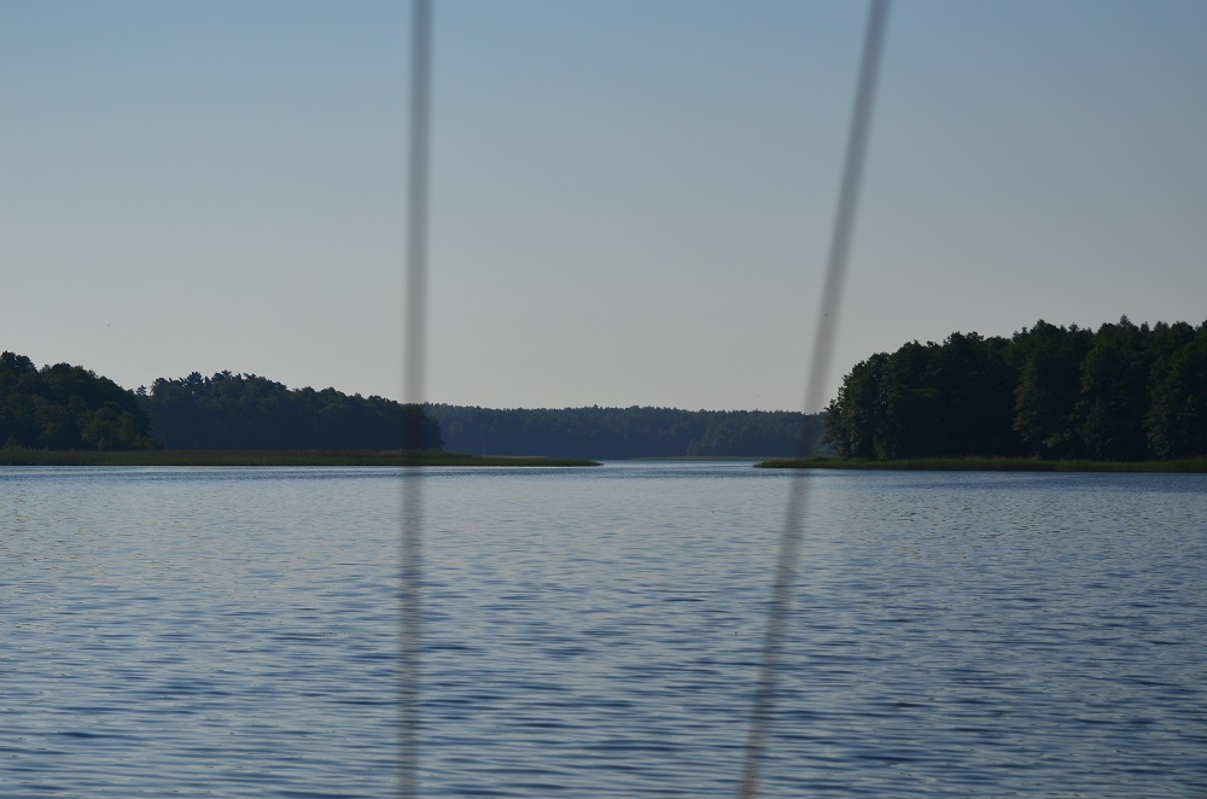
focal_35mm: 105
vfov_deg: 13.0
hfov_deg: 19.5
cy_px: 400
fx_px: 3513
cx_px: 604
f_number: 4.5
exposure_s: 1/8000
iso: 250
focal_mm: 70
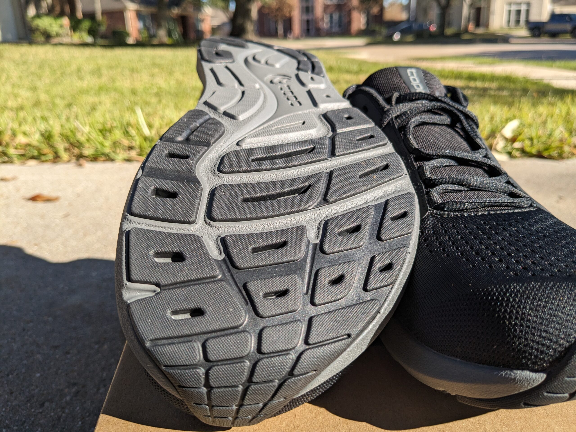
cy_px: 216
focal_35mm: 27
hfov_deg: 65.3
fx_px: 449
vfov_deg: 51.4
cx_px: 288
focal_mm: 4.38
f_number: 1.73
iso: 59
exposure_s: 1/1799
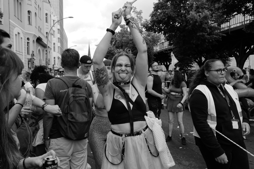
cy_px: 84
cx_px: 127
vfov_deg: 46.4
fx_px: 198
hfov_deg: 65.5
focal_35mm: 28
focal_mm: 28
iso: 400
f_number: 9
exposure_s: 1/250
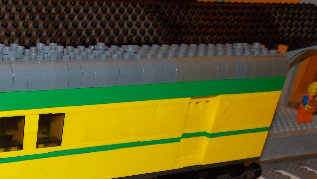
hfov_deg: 34.2
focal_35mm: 56
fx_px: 471
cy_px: 189
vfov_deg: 20.6
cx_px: 7
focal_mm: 4
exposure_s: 1/30
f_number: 3.1
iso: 200
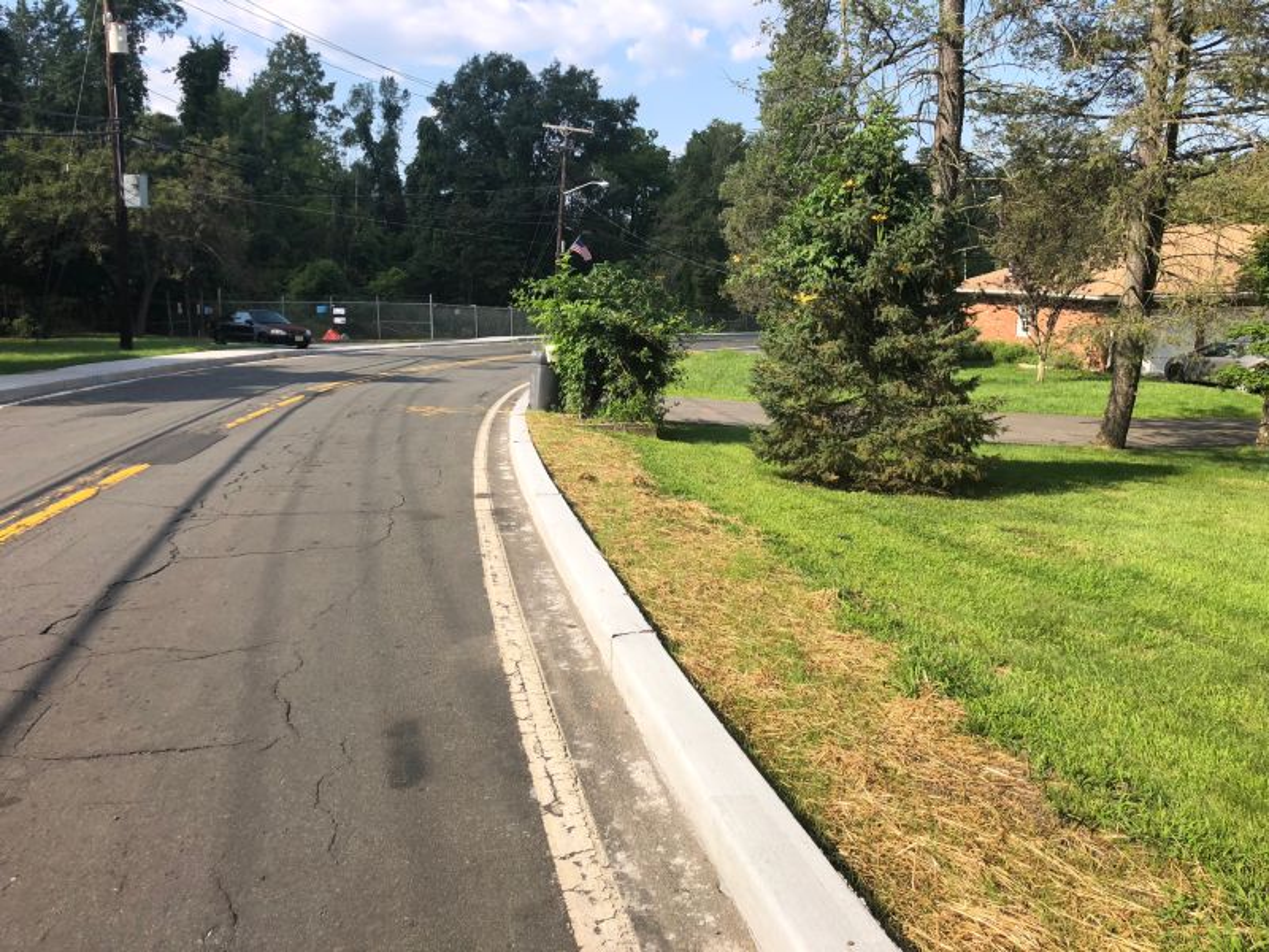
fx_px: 1026
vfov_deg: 49.7
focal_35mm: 28
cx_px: 634
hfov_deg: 63.4
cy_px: 476
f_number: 1.8
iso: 20
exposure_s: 1/1845
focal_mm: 4
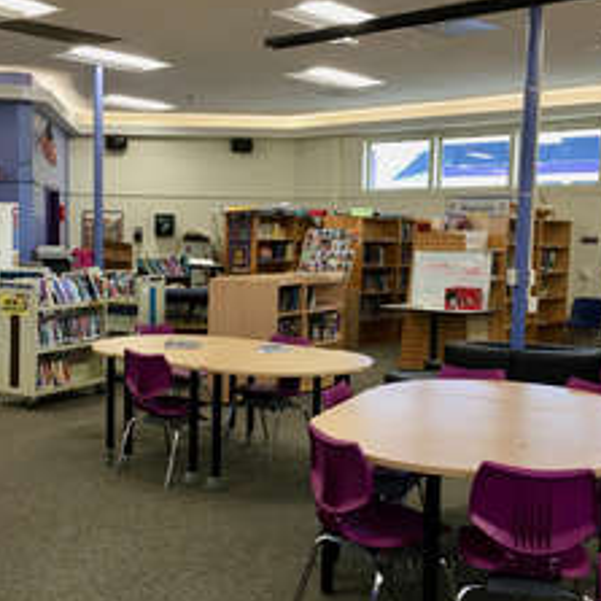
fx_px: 904
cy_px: 326
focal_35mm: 46
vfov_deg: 36.8
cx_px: 229
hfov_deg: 36.6
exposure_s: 1/15
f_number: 2.2
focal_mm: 4.15
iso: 25
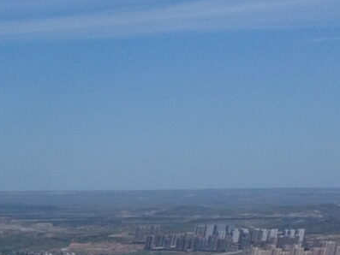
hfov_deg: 11.0
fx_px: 1267
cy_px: 621
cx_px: -625
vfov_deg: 10.0
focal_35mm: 129
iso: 100
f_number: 2.8
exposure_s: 1/1580
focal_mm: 3.61
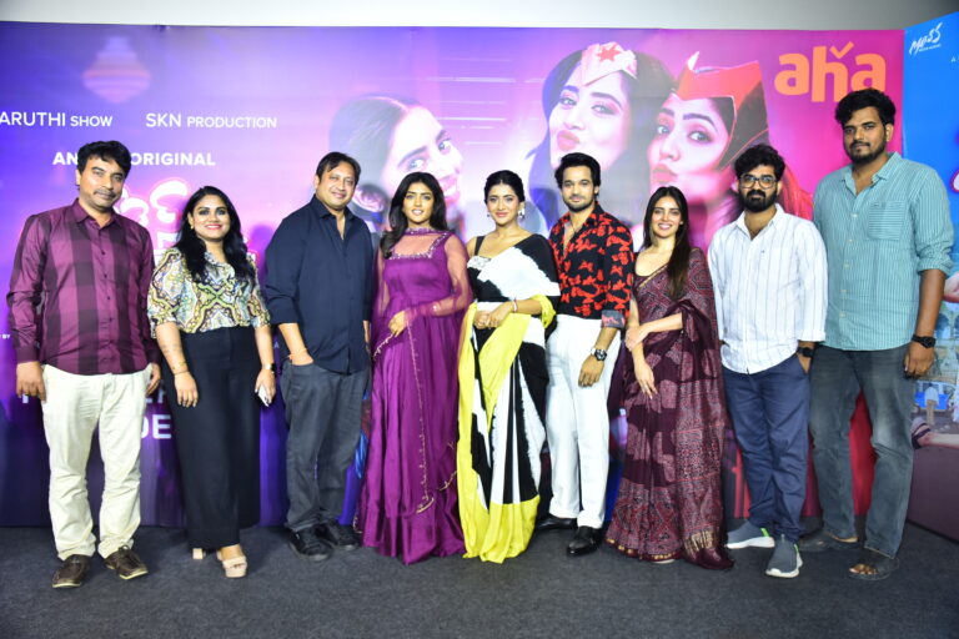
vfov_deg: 43.6
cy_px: 320
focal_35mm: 30
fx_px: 799
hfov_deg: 61.9
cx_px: 480
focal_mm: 30
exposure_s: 1/125
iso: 1600
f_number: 4.5
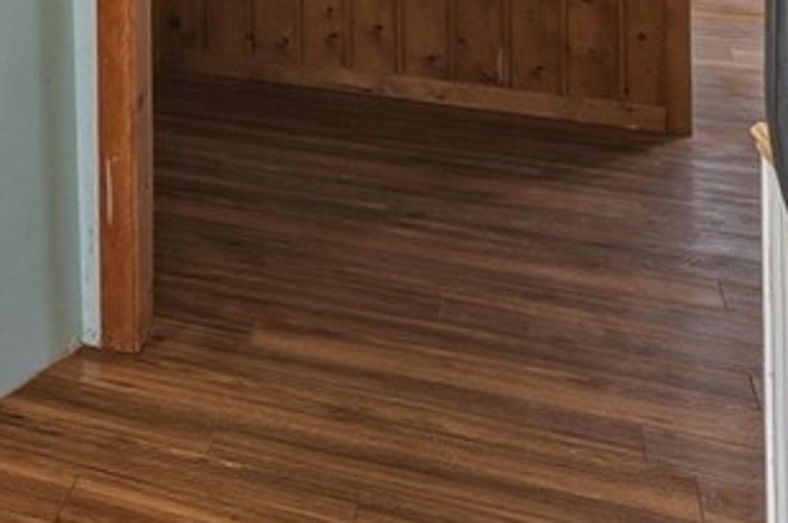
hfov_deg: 18.1
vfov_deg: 15.8
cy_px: -329
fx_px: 1683
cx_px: -784
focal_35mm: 77
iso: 400
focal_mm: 14
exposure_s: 1/160
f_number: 9
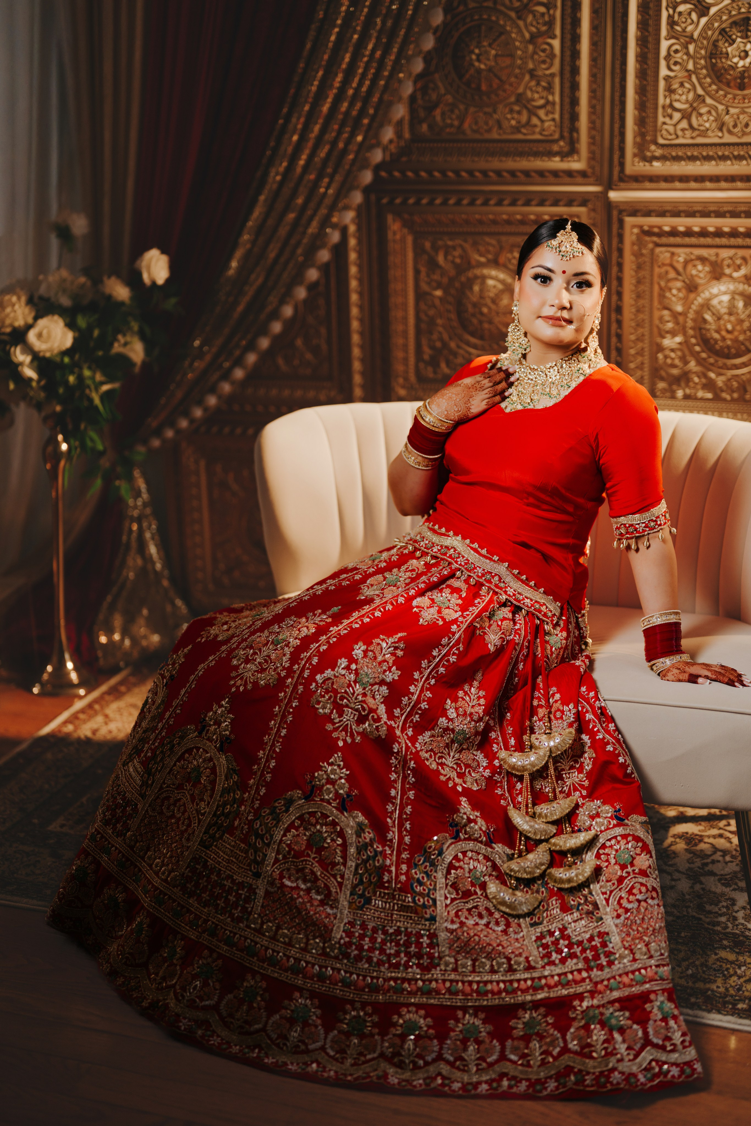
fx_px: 1564
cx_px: 376
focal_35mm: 50
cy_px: 563
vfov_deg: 39.6
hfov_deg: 27.0
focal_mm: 50
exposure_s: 1/200
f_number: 1.2
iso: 200
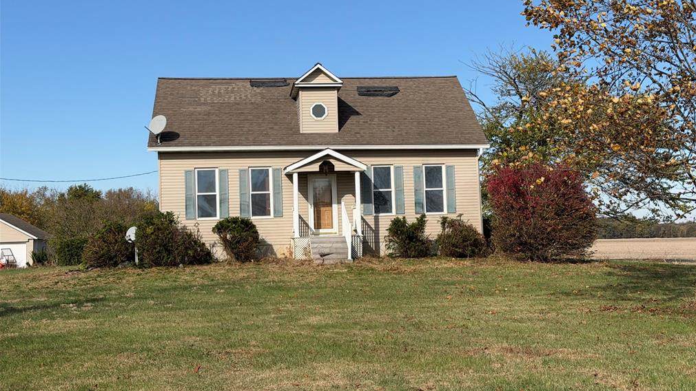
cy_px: 165
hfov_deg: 39.2
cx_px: 352
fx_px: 978
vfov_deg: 22.6
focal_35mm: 53
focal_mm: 6.76
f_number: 1.78
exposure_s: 1/6024
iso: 64
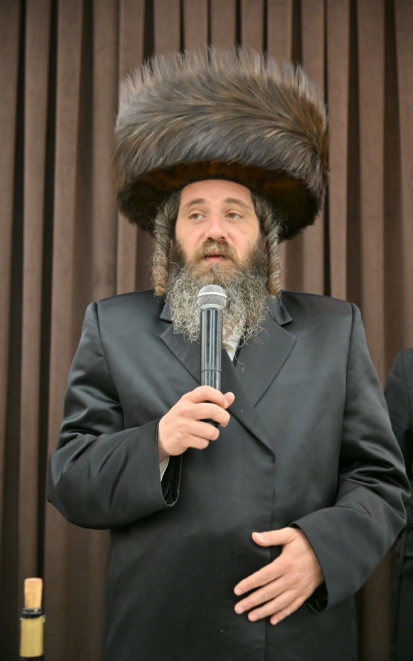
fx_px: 1207
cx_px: 203
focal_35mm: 67
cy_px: 331
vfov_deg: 30.6
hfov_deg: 19.4
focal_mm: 65
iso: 400
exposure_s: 1/200
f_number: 4
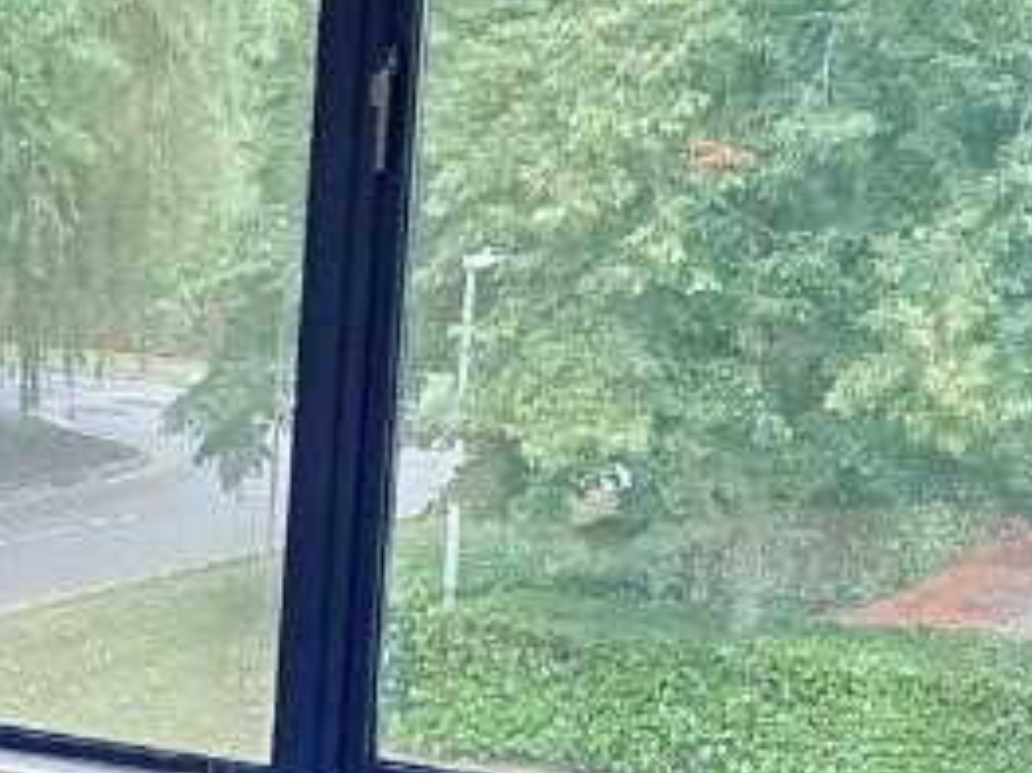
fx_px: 3248
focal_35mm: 109
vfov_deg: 13.2
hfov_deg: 17.6
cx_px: -43
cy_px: 953
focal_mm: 2.78
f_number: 2
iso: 160
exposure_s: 1/100
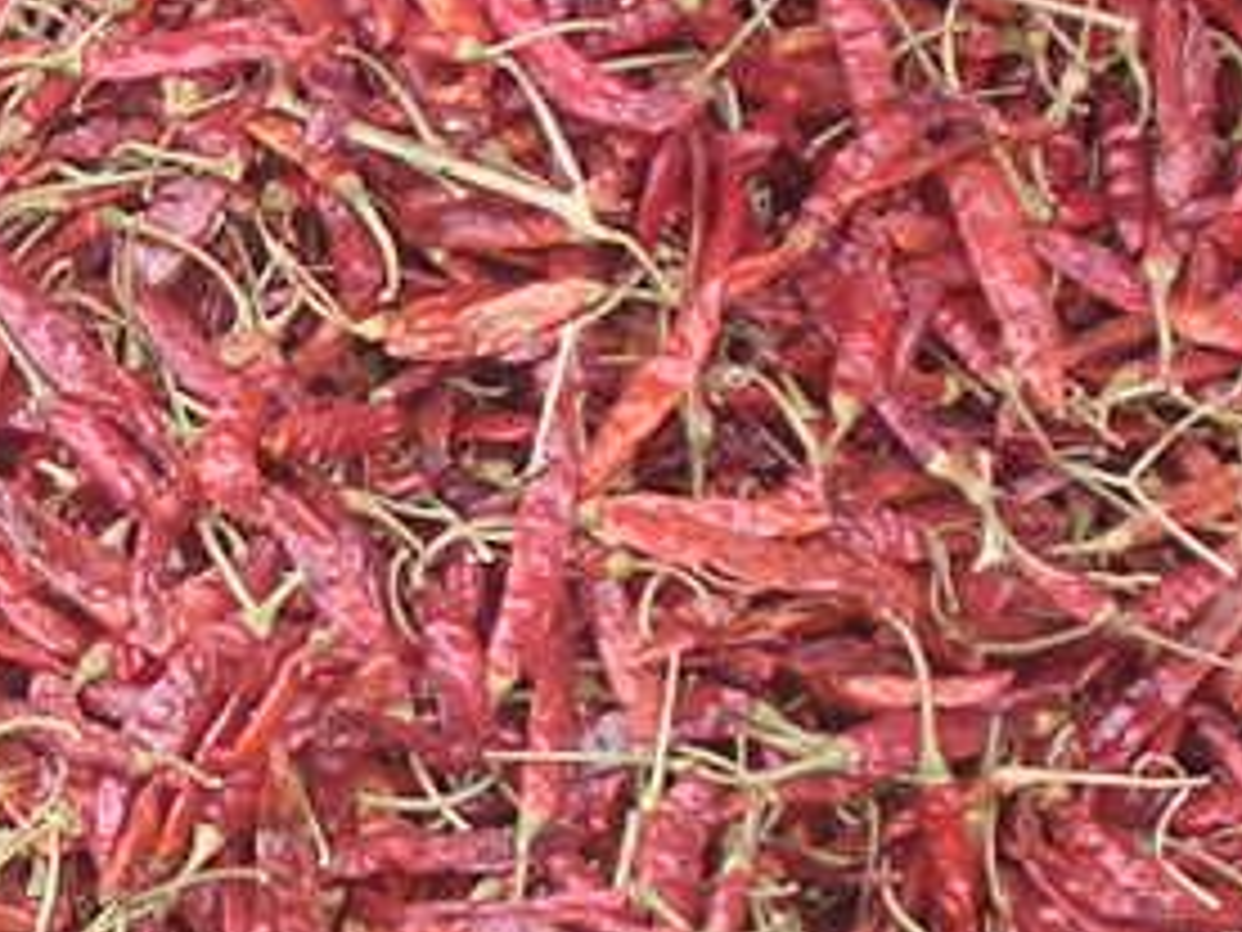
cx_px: -351
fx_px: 11446
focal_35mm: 319
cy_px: 176
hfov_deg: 6.2
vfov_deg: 4.7
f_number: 4.1
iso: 100
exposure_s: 1/63.7
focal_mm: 13
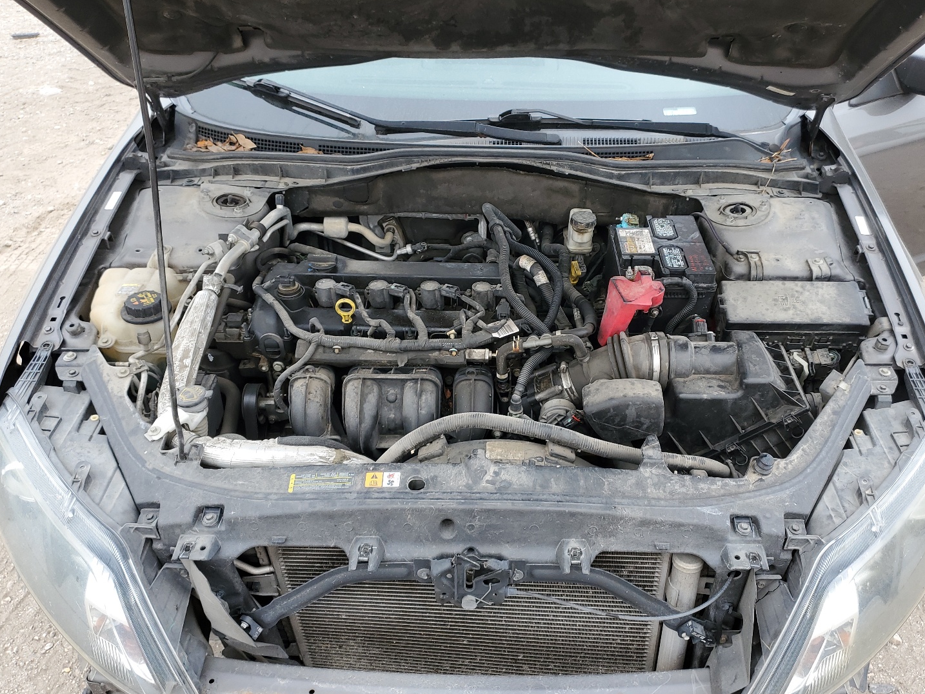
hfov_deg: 61.6
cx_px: 490
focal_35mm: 29
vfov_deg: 48.2
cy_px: 372
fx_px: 775
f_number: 1.5
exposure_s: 1/200
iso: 50
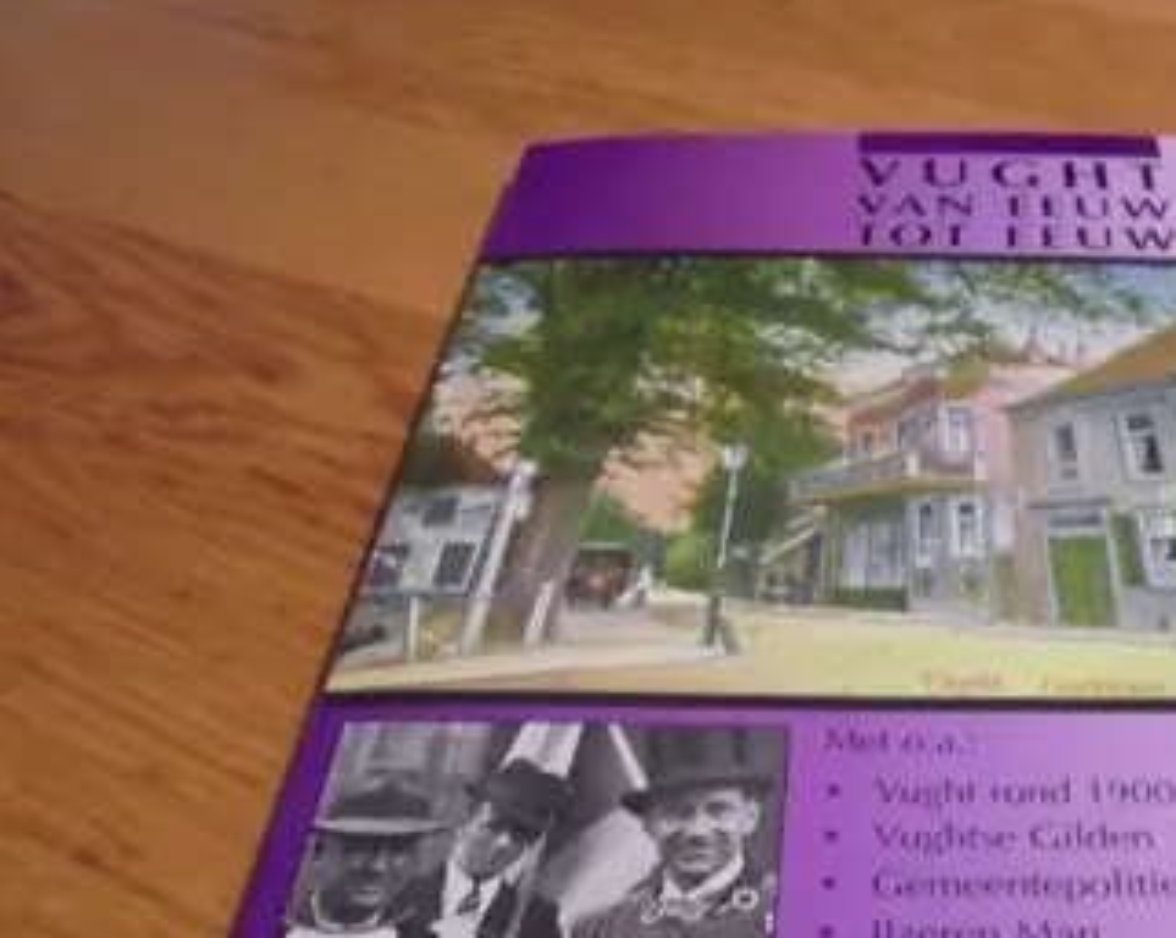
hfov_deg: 46.4
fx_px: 1321
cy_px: 641
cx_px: 872
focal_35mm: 38
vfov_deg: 38.5
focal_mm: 4.6
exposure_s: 1/10
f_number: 3.5
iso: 400
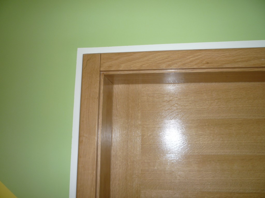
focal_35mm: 30
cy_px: 99
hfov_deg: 60.0
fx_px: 230
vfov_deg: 46.8
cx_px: 132
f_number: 3.3
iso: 100
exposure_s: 1/30
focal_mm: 5.2
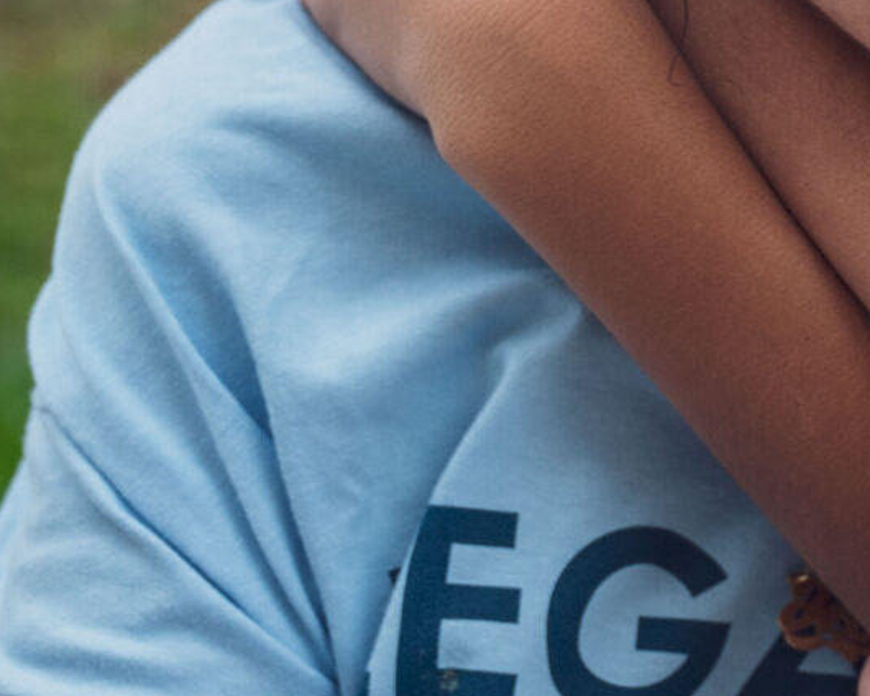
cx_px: 1454
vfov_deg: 6.3
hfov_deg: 7.7
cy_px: -152
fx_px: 6308
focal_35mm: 245
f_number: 4
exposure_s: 1/400
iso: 400
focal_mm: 54
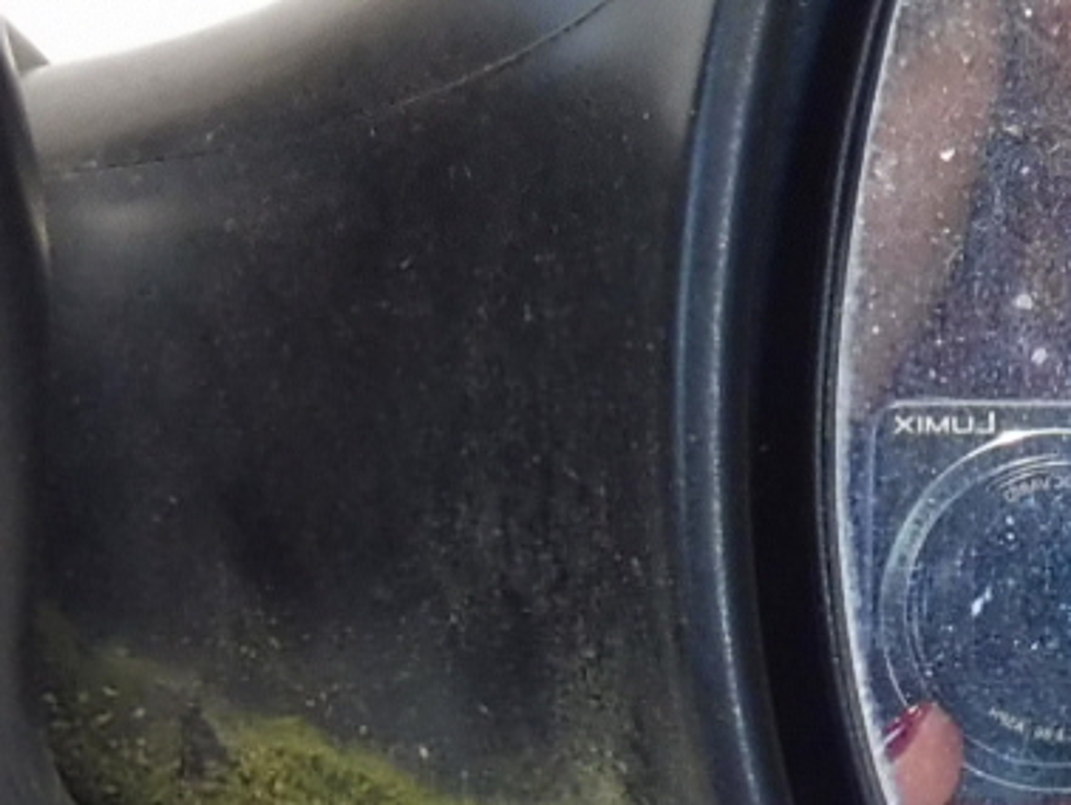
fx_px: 4025
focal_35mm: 130
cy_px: 658
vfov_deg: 11.4
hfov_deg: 14.8
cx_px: 1167
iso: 200
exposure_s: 1/60
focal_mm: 4.3
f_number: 3.5
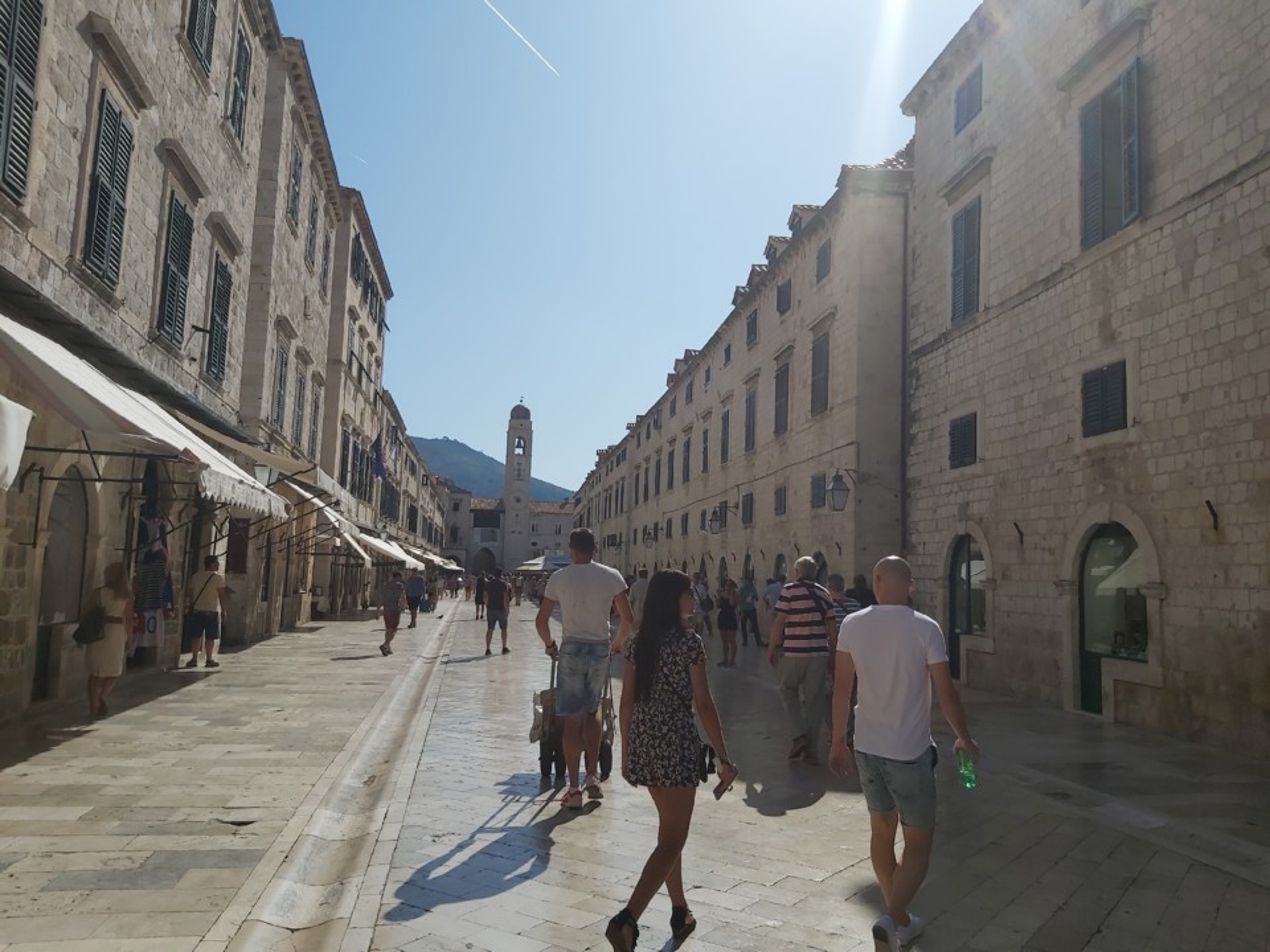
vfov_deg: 53.1
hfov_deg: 67.3
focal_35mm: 26
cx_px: 635
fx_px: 954
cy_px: 476
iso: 64
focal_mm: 3.92
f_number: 1.7
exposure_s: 1/6583
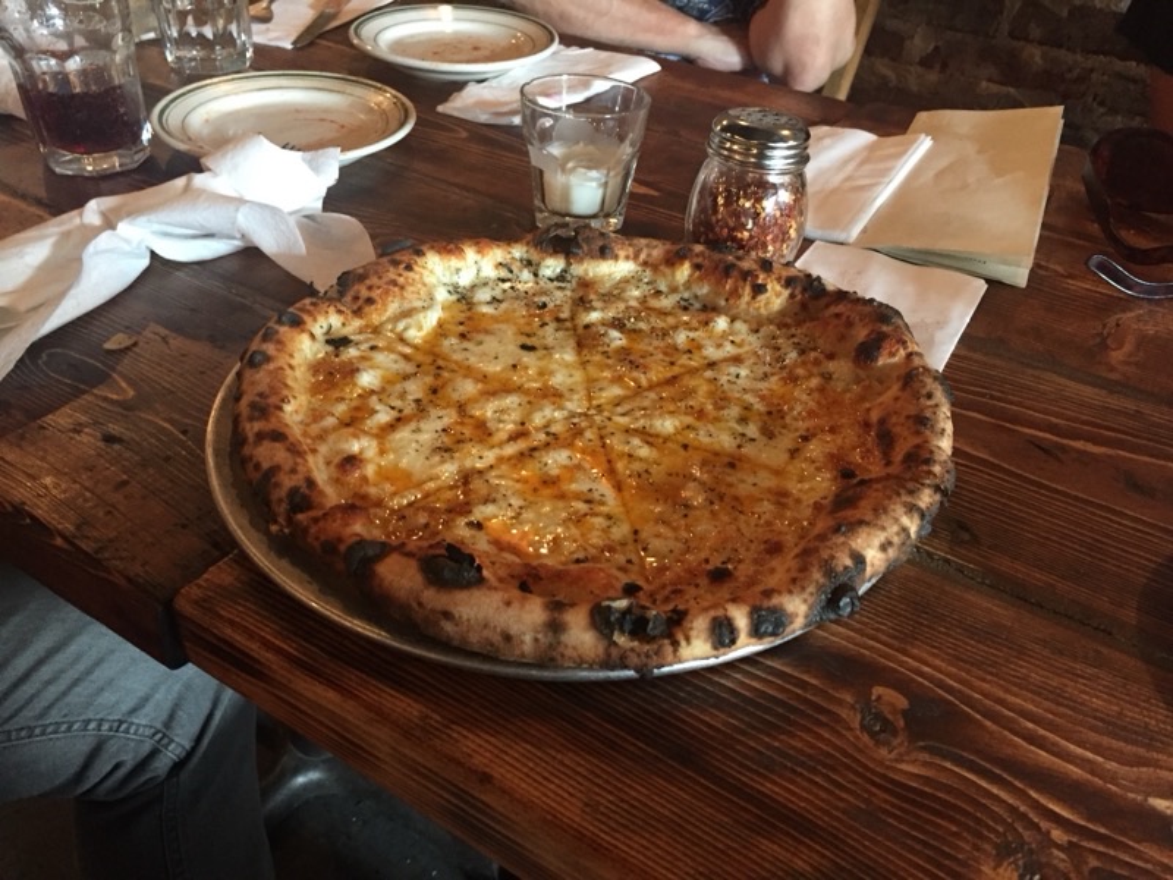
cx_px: 586
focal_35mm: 29
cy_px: 440
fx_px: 983
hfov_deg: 61.7
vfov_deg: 48.2
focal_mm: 4.15
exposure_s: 1/17
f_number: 2.2
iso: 250
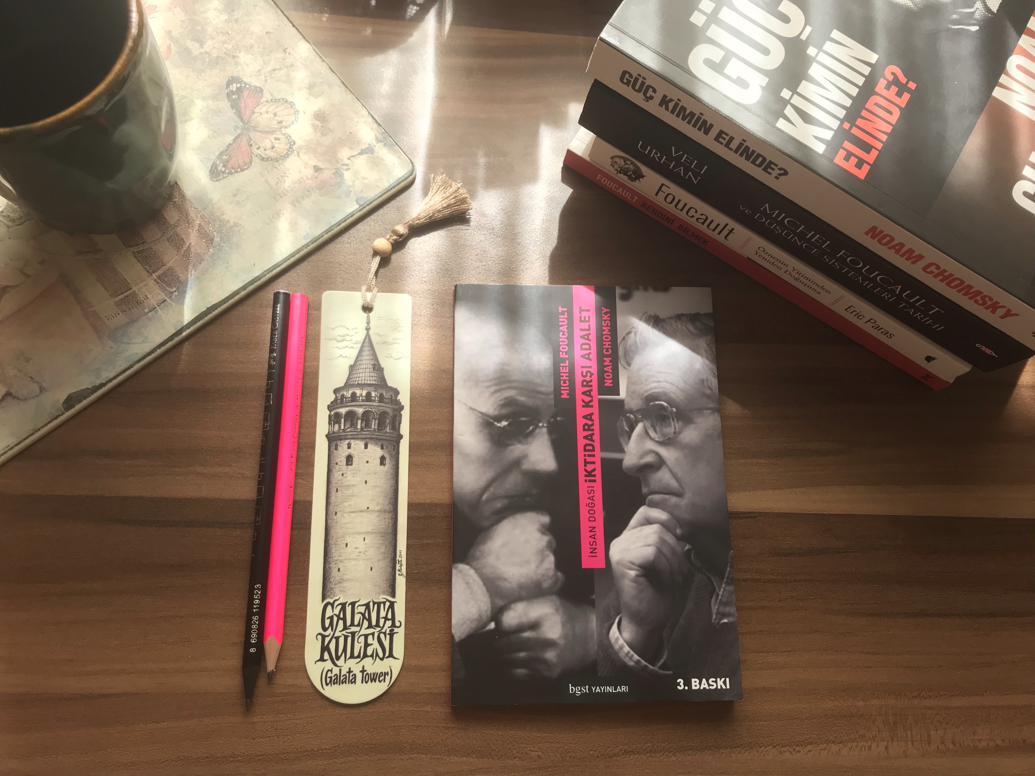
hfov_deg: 63.4
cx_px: 518
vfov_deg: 49.7
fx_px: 837
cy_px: 388
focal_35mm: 28
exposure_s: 1/96
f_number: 1.8
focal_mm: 3.99
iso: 32
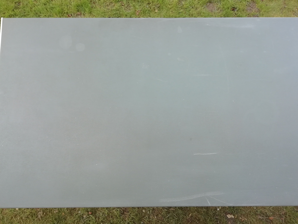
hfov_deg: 67.3
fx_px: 224
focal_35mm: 26
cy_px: 112
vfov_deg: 53.1
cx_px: 149
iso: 64
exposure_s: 1/120
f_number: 2.2
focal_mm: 3.46
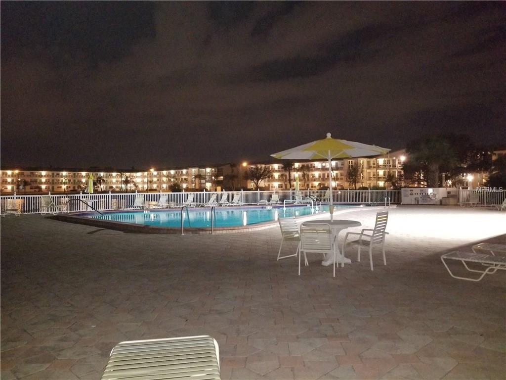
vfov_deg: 53.1
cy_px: 190
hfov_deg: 67.3
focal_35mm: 26
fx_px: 380
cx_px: 253
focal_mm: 4.25
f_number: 1.7
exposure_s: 1/10
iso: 800
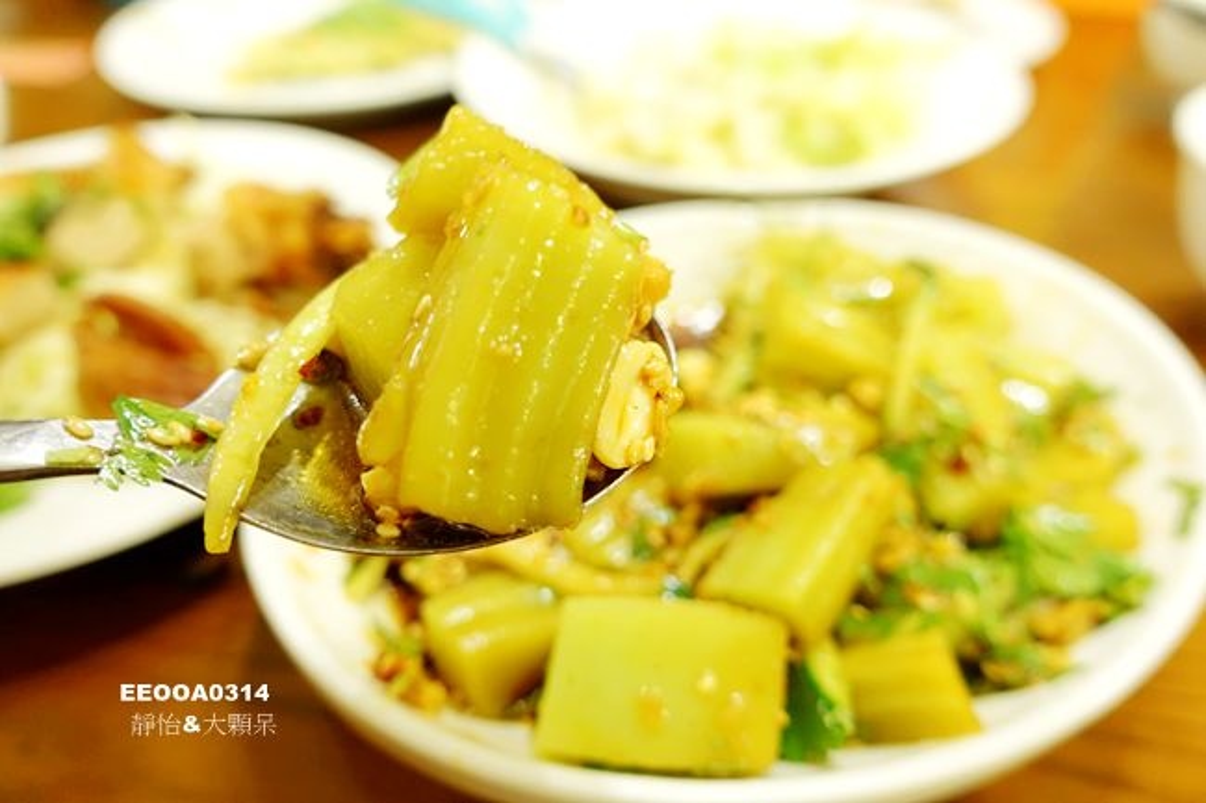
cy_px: 402
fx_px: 804
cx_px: 603
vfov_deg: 53.1
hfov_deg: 73.8
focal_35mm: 24
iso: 800
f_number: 2.5
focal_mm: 8.8
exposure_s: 1/25
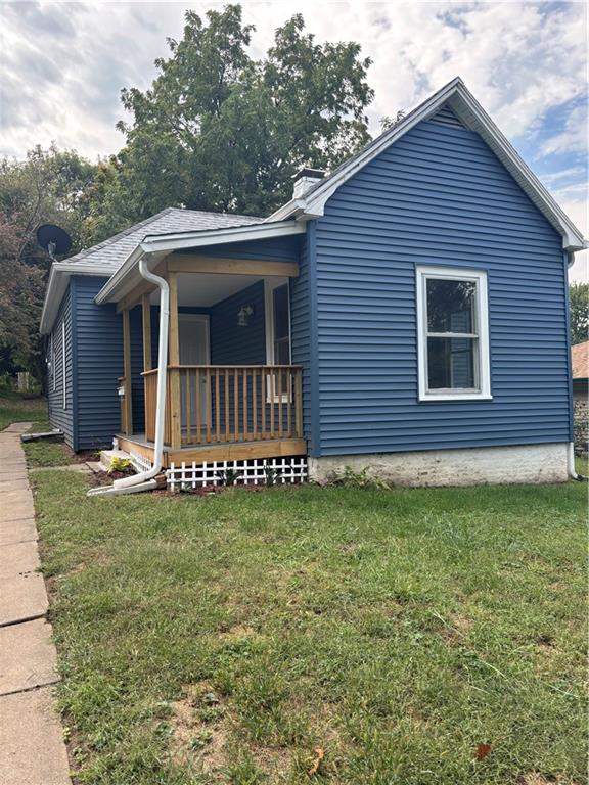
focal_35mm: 26
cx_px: 294
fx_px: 590
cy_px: 392
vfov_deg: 67.3
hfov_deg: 53.1
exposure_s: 1/675
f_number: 1.6
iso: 50
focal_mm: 5.96
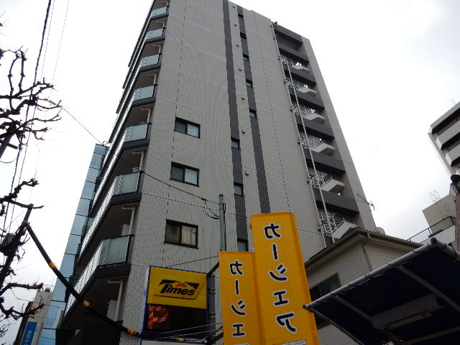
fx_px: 332
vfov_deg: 54.9
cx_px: 230
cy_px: 172
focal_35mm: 25
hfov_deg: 69.4
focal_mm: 4.5
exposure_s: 1/1250
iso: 125
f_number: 3.7
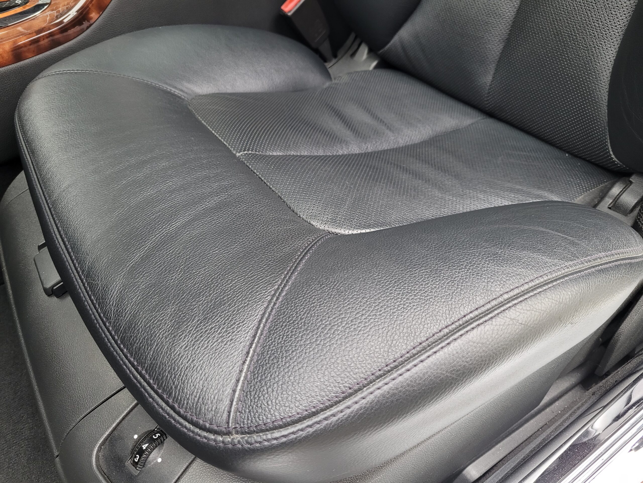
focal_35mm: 26
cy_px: 242
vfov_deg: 53.1
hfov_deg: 67.3
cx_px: 322
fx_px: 483
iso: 250
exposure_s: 1/40
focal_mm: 5.4
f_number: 1.8
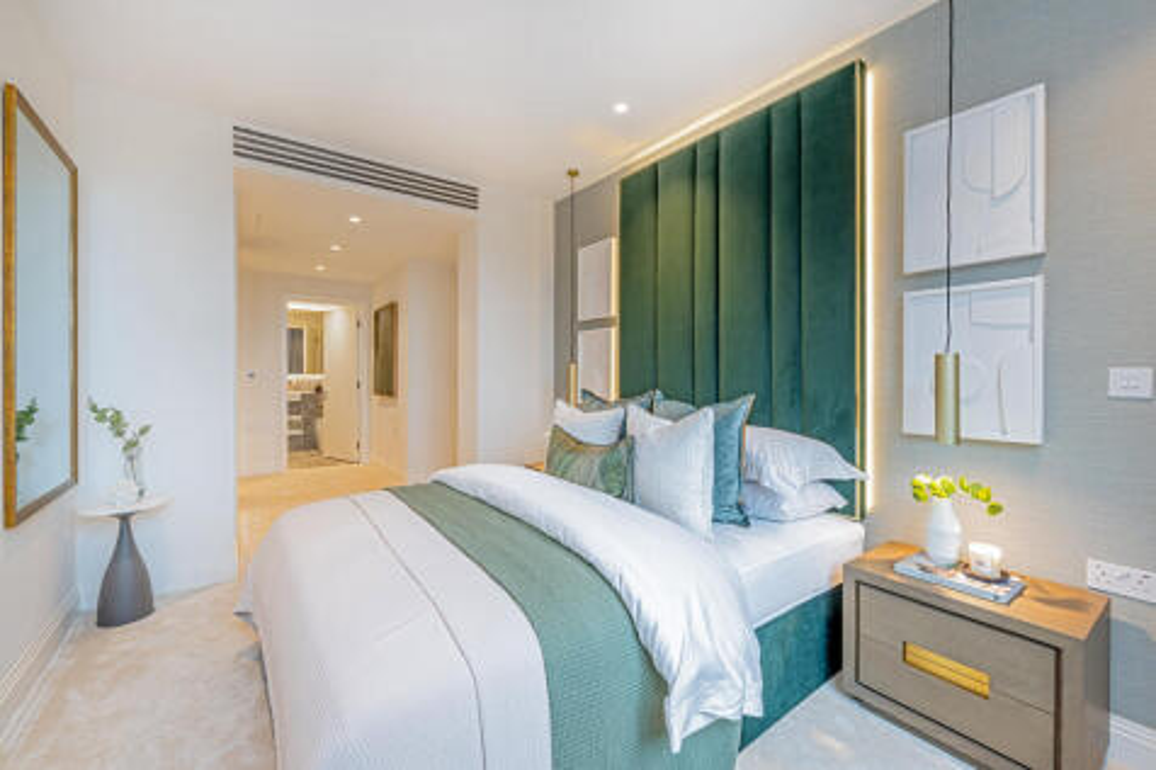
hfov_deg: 104.3
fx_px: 449
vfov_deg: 81.2
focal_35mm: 14
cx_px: 578
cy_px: 385
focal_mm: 14
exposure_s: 1/2
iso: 100
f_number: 10
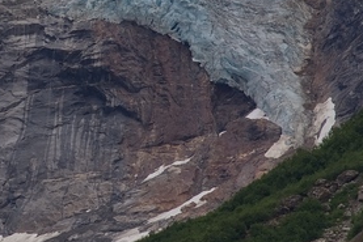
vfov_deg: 2.5
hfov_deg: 3.7
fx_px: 5589
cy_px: 42
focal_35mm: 554
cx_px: -17
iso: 100
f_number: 6.3
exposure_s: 1/250
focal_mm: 120
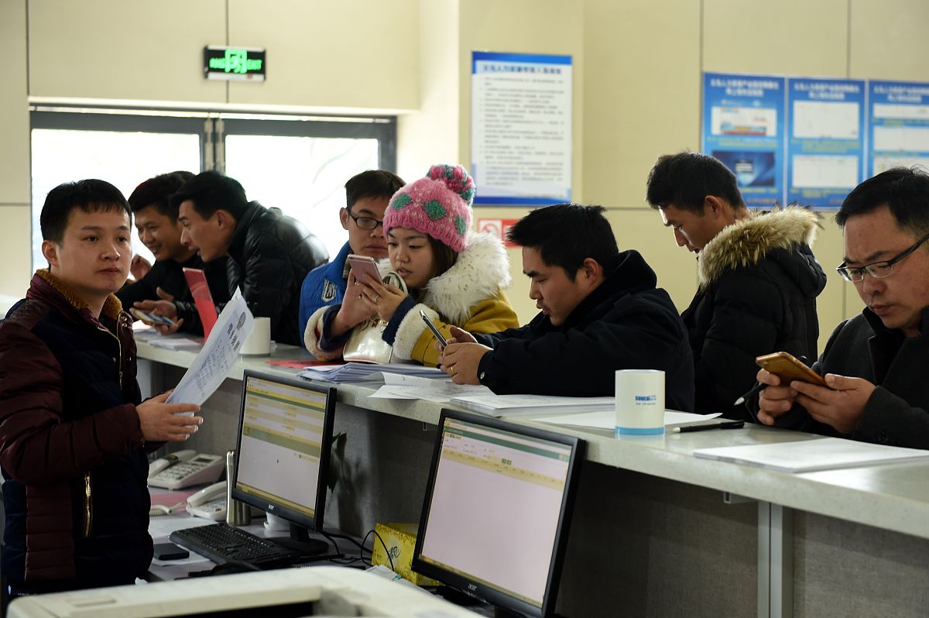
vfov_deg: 19.4
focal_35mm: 70
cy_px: 309
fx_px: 1805
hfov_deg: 28.9
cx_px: 464
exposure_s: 1/60
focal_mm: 70
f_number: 4.5
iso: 1250
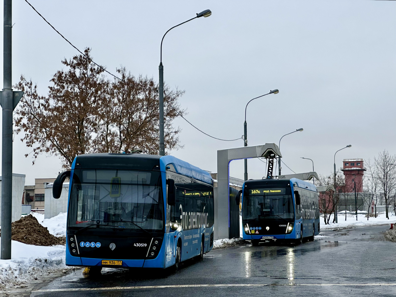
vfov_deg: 19.1
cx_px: 198
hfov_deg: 25.3
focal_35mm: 77
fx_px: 881
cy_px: 148
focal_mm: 9
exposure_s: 1/99
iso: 32
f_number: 2.8
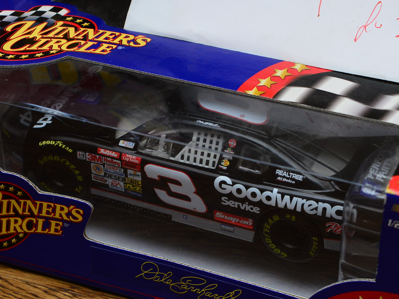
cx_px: 191
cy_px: 151
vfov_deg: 14.0
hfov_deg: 18.5
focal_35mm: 106
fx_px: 1222
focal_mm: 65
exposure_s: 1/125
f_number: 9
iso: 2000
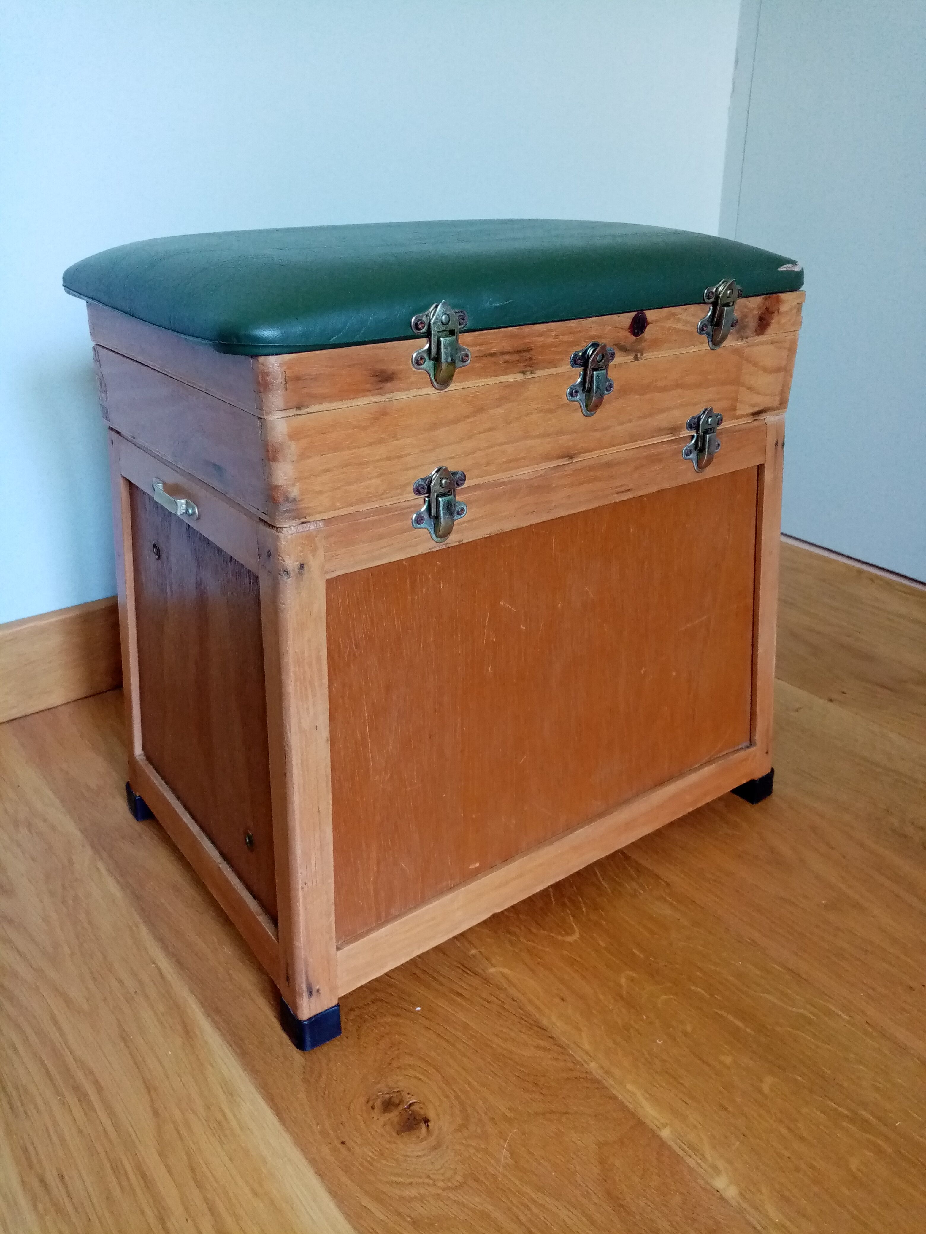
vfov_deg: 67.3
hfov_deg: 53.1
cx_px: 463
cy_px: 617
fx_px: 927
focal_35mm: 26
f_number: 1.8
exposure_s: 1/25
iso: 470
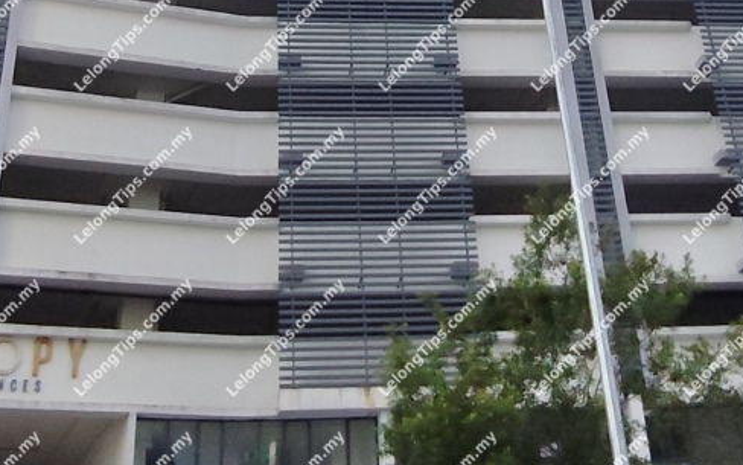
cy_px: -86
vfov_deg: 22.6
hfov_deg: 38.1
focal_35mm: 53
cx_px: 305
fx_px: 1073
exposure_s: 1/2182
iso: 50
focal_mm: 1.65
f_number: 2.2
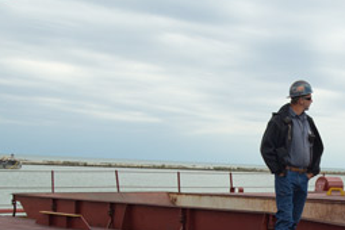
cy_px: 204
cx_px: 323
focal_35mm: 82
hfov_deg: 23.9
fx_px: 786
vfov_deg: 16.5
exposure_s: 1/320
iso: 200
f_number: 7.1
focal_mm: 24
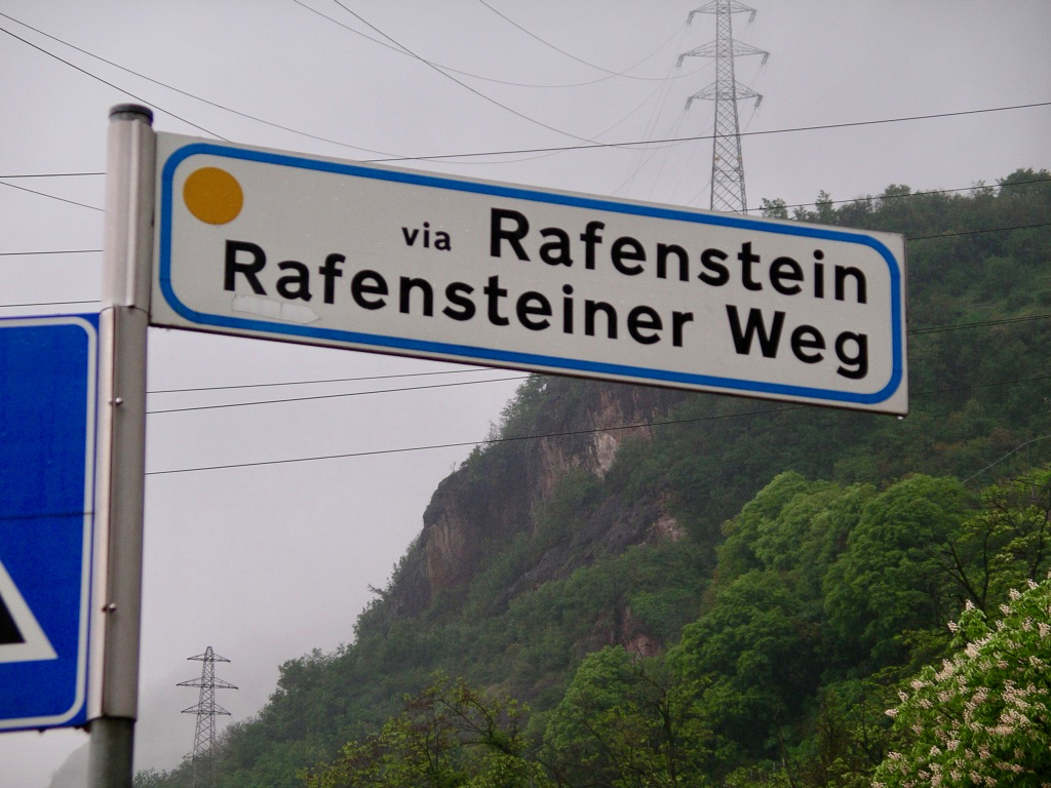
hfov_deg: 17.3
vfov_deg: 13.0
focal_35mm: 114
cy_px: 394
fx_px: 3461
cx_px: 526
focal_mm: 23.8
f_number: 4
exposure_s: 1/125
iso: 125
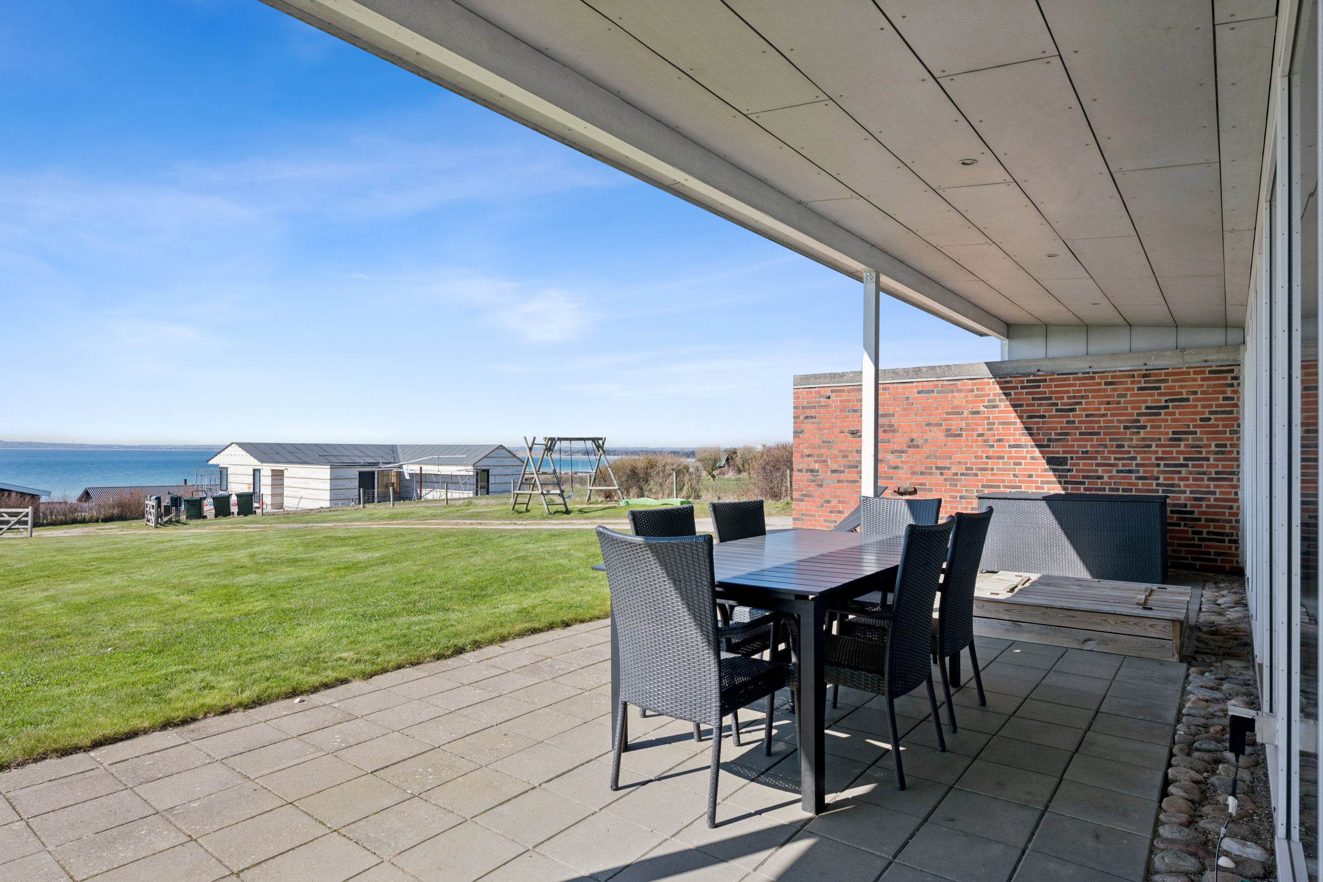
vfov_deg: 63.2
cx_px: 662
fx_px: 717
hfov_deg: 85.4
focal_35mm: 20
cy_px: 441
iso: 200
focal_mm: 19.5
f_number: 8
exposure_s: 1/320
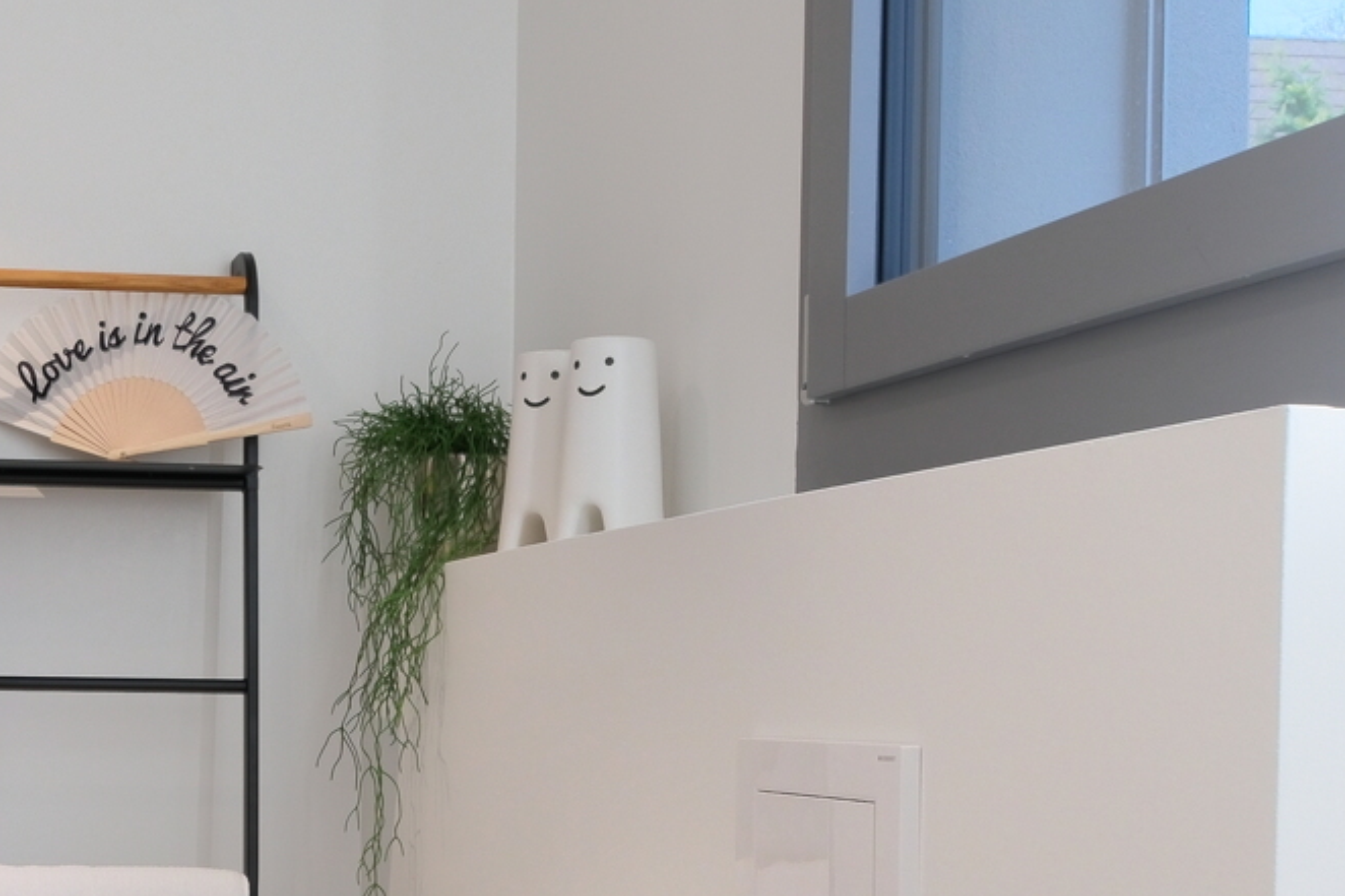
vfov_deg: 23.0
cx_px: 83
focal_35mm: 58
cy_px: 724
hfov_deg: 32.4
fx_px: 2166
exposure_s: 1/15
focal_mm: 10
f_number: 4
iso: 160
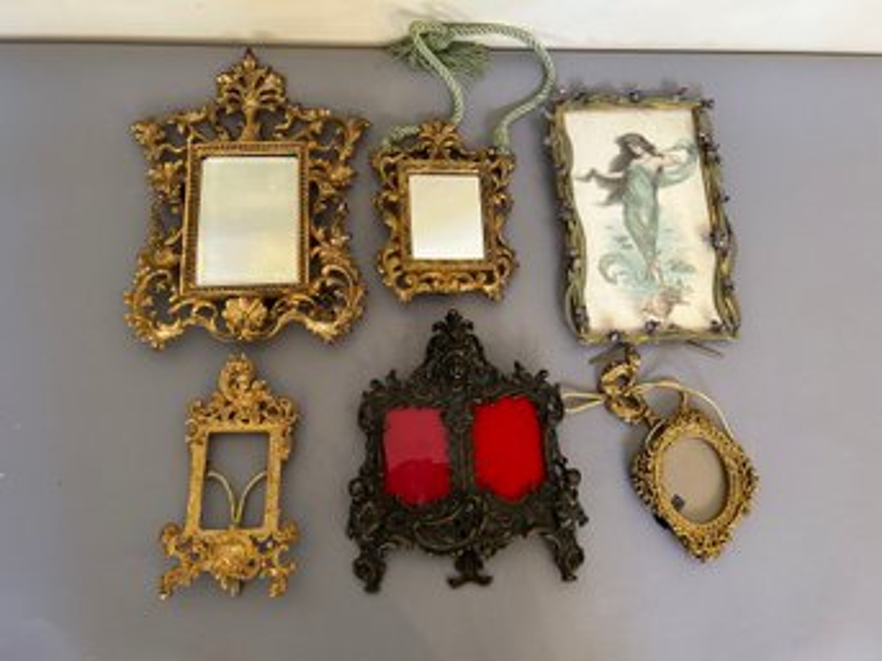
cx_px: 441
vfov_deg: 53.0
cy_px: 330
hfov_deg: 67.3
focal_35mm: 26
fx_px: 662
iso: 320
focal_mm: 5.7
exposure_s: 1/60
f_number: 1.5
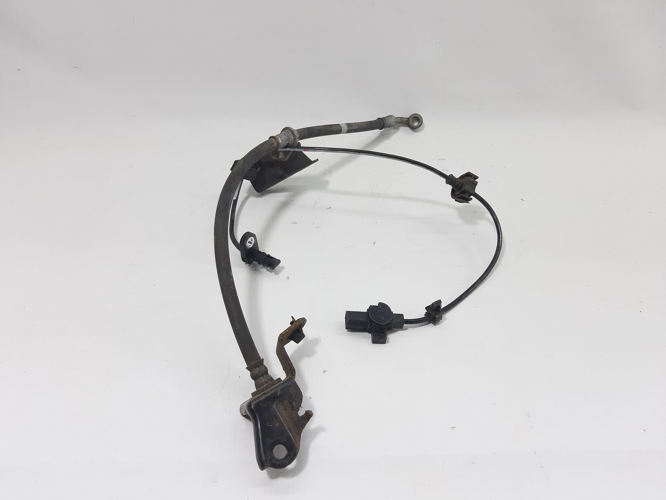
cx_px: 333
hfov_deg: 65.3
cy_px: 250
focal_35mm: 27
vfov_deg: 51.3
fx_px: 519
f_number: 1.7
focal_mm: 3.93
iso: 64
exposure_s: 1/100
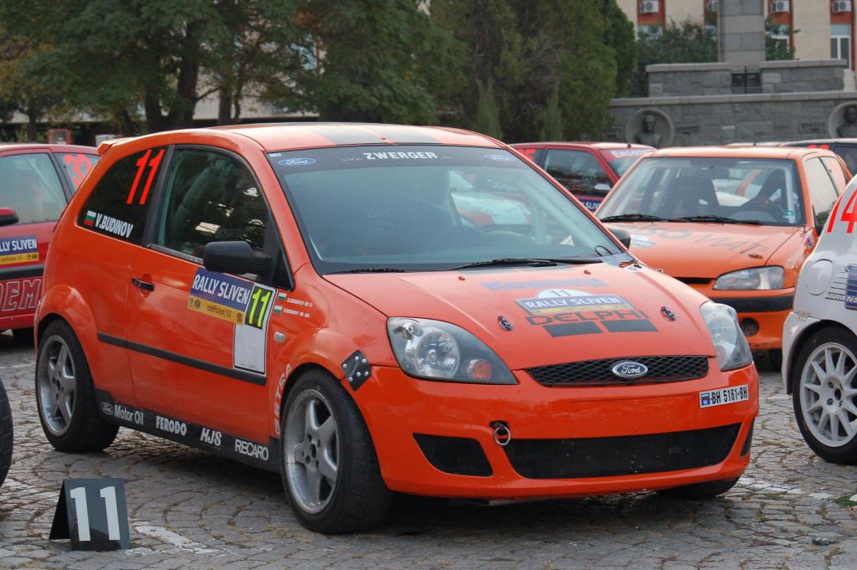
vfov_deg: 13.0
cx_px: 428
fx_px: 2498
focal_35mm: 105
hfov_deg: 19.5
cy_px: 285
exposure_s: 1/30
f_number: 7.1
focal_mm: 70
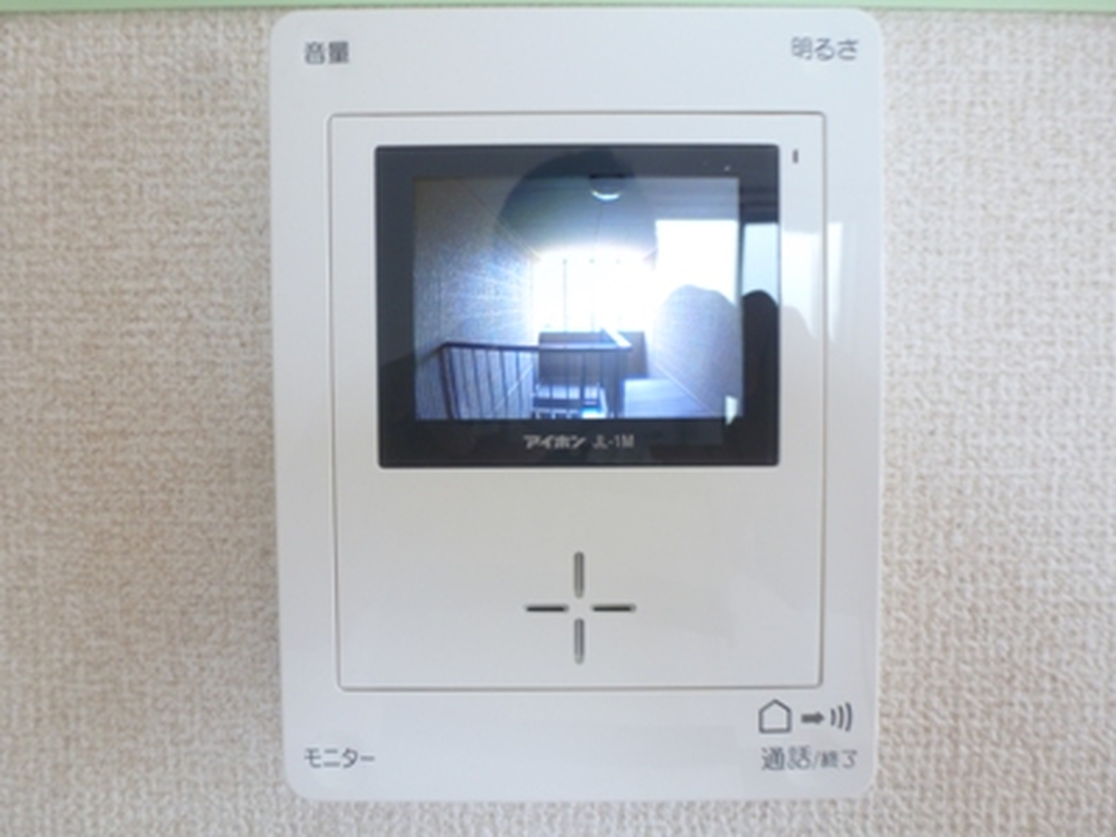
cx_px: 558
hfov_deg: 71.6
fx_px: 774
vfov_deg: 56.8
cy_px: 418
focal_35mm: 24
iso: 100
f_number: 3.3
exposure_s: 1/15
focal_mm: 4.3
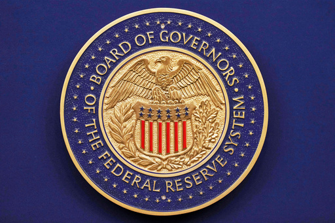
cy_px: 112
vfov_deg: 6.9
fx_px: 1860
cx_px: 168
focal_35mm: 200
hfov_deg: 10.3
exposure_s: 1/1250
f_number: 4
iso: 3200
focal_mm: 200
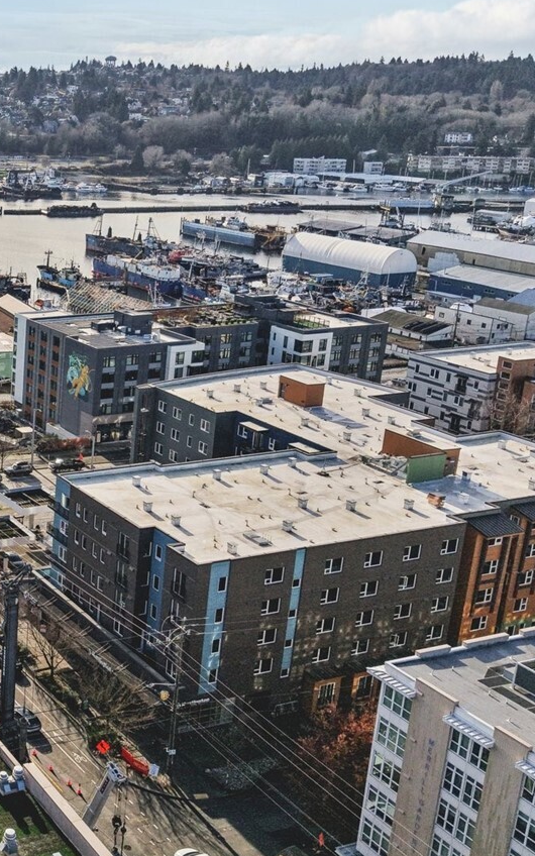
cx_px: -143
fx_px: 1120
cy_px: 419
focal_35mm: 48
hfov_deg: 23.9
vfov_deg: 41.8
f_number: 1.8
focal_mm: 8.7
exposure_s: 1/4000
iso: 210
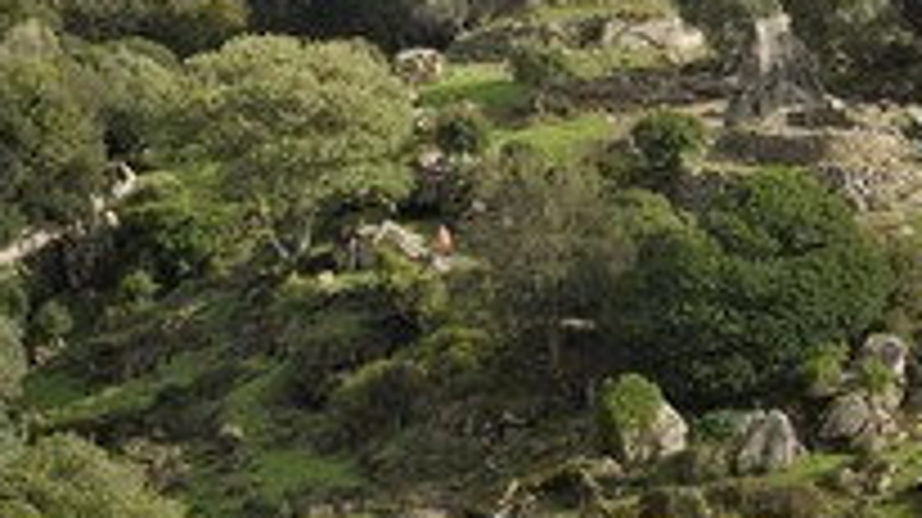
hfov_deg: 9.1
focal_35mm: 236
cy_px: 243
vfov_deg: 5.1
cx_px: 634
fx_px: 5766
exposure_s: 1/250
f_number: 8
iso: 200
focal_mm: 110
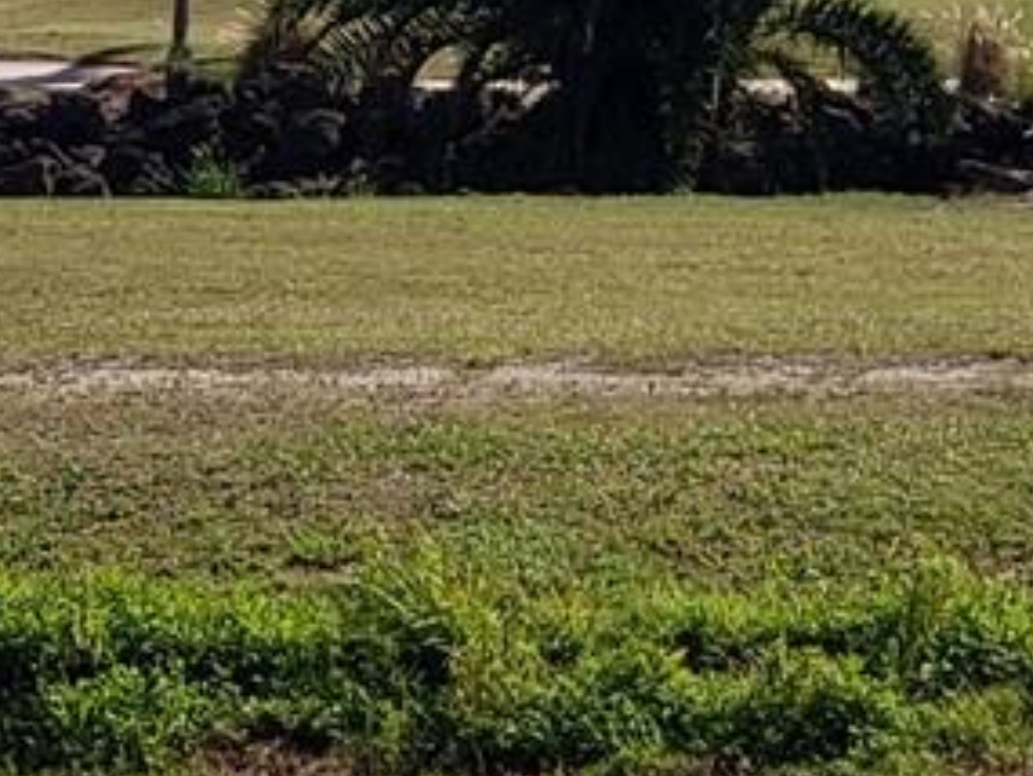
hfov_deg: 10.6
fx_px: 5583
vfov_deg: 7.9
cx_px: 584
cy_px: 76
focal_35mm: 187
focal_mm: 6
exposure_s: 1/944
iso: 32
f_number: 2.4
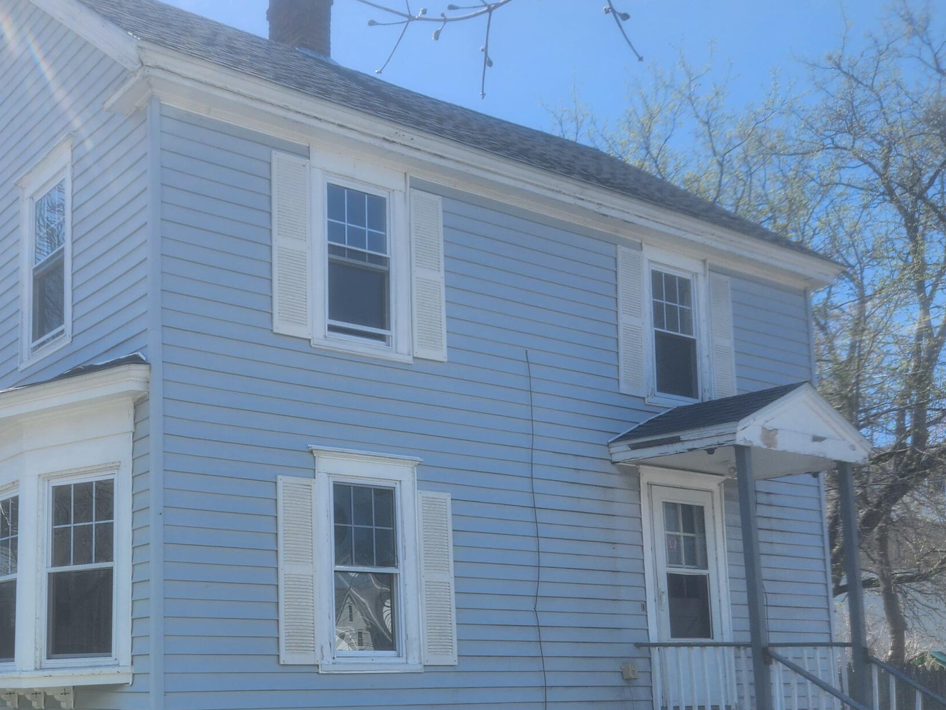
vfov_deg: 33.4
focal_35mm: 42
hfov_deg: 43.2
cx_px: 225
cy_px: 565
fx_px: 1148
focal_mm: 5.4
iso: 20
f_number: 1.8
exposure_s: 1/934
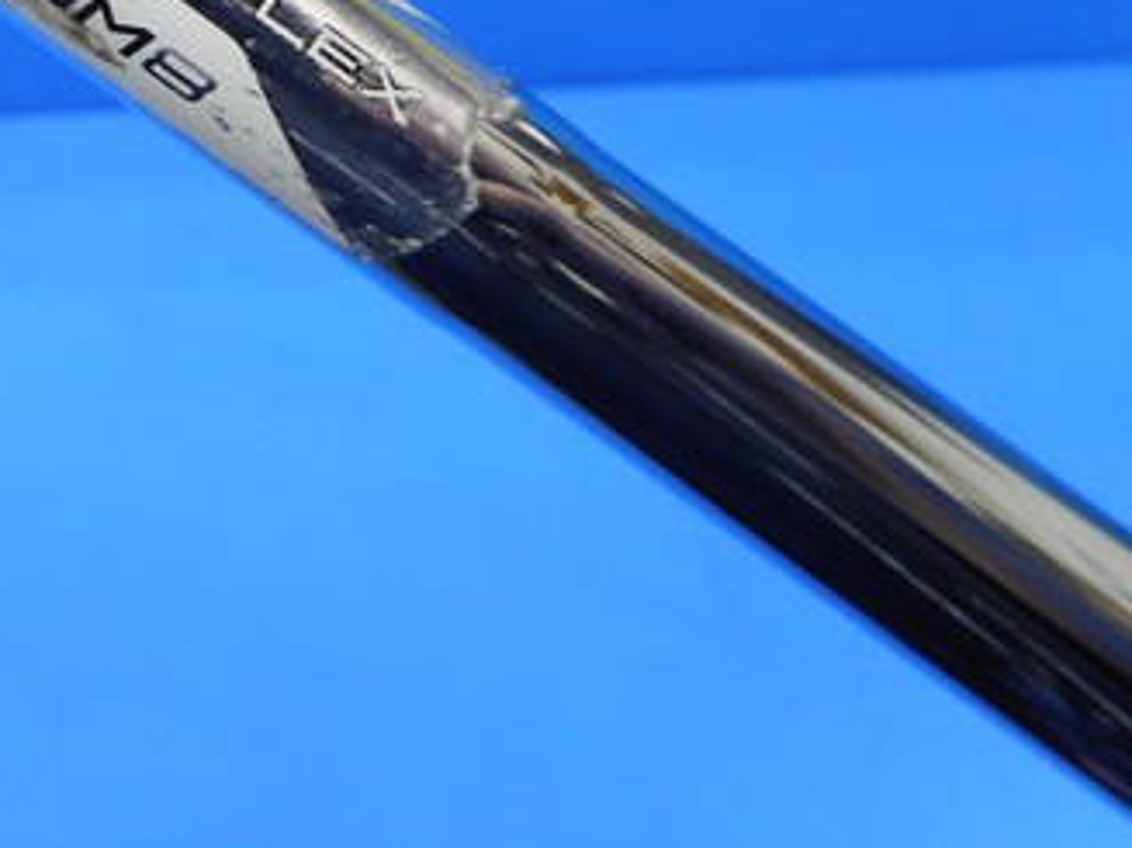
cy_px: 35
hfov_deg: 37.1
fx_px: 1602
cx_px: 173
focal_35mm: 49
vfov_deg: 28.2
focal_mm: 4.5
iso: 100
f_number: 3.7
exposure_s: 1/30
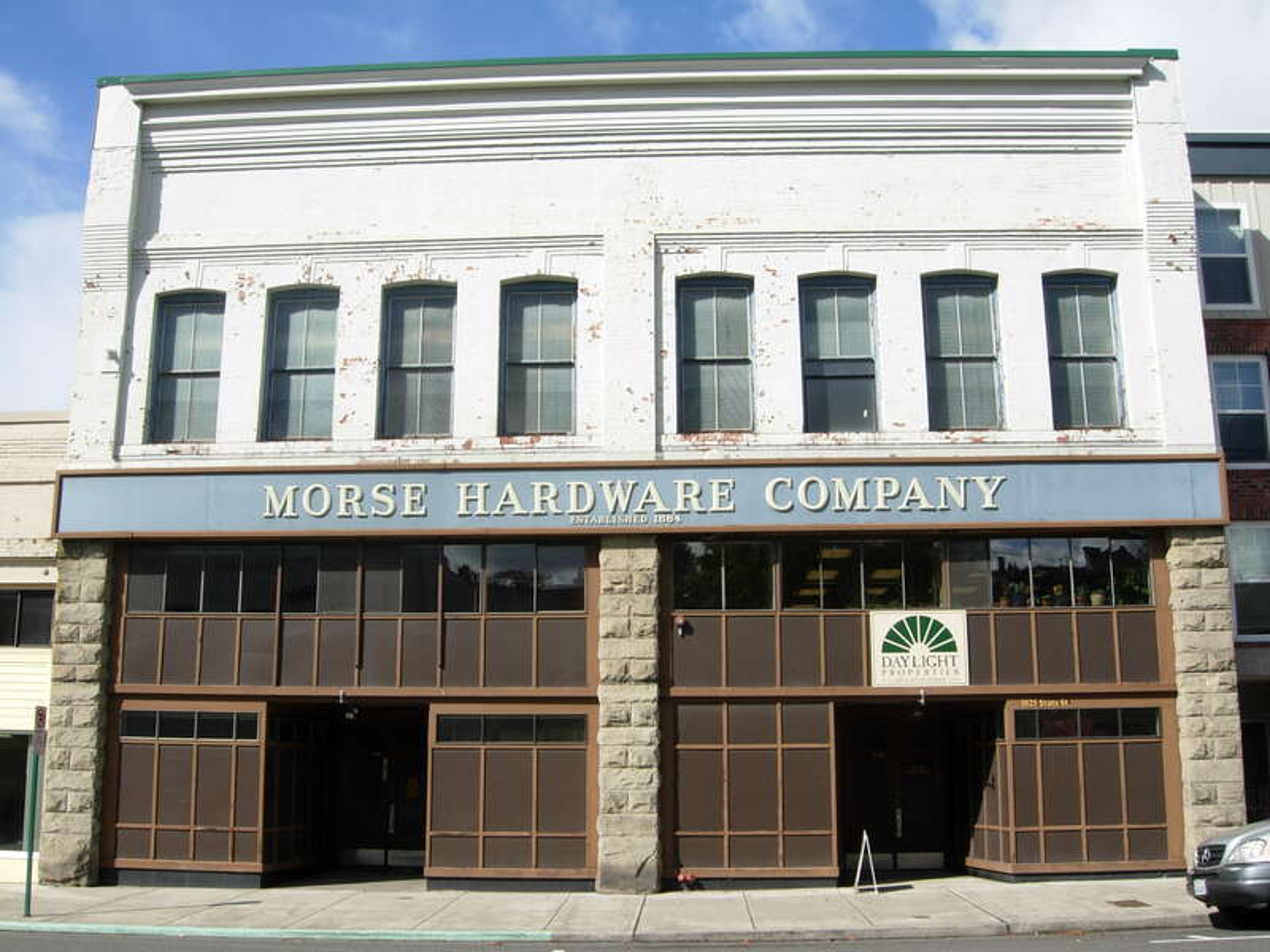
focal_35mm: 36
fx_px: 1321
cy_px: 476
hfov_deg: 51.4
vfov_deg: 39.7
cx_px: 635
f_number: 6.1
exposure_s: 1/287
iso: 50
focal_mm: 7.5
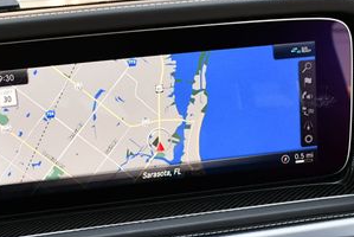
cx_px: 154
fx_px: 758
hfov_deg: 26.3
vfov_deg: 17.3
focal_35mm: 77
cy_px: 238
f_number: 3.5
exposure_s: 1/250
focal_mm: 18
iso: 800
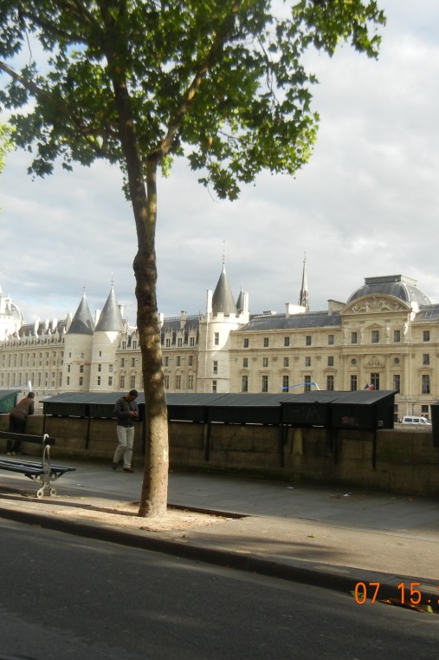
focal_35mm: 42
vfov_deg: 46.4
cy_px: 330
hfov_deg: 31.8
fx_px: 769
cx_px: 184
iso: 160
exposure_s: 1/558
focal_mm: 5.4
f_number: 3.5
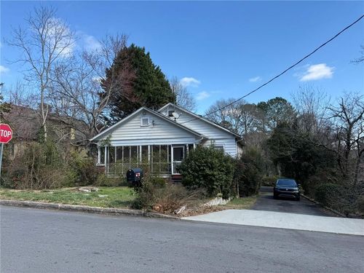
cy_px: 136
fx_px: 252
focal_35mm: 24
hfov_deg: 71.6
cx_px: 182
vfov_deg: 56.8
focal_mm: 6.76
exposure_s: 1/2000
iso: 80
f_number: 1.78
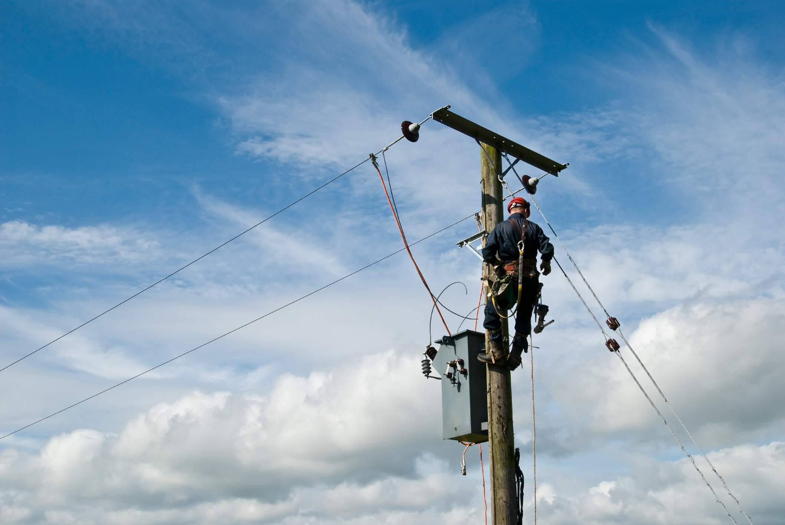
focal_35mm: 48
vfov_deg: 28.1
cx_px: 392
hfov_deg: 41.1
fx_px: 1048
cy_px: 262
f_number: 9
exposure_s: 1/500
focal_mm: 32
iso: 200
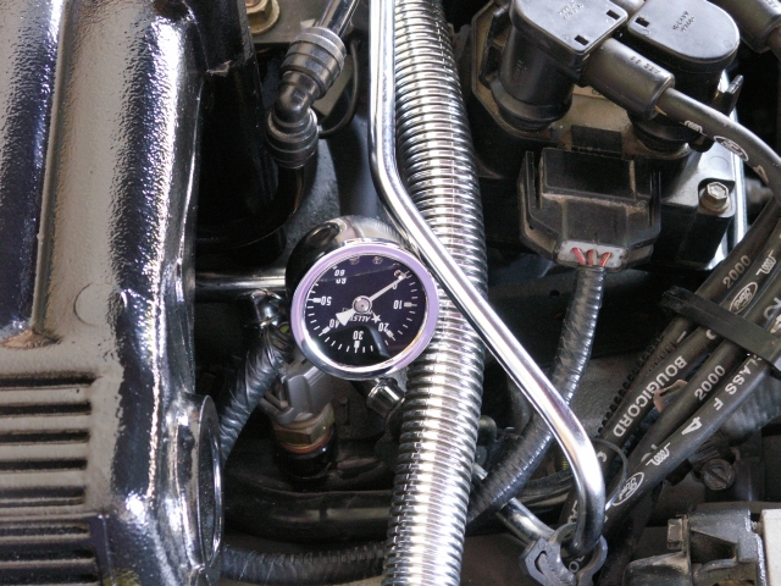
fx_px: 2595
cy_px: 293
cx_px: 390
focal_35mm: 115
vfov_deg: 12.9
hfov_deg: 17.1
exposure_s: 1/5
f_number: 4
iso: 160
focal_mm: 18.82
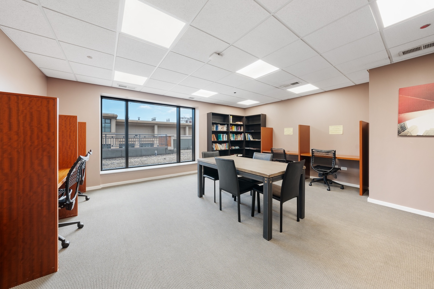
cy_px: 144
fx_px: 145
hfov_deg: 112.6
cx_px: 217
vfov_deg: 90.0
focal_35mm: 12
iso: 320
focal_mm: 12
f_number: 8
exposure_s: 1/3
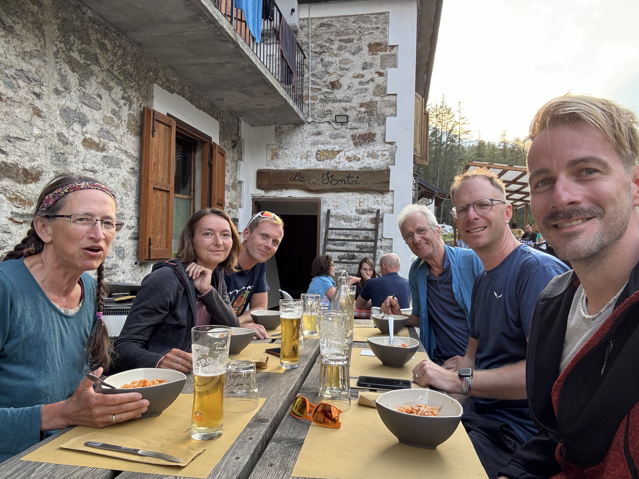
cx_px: 320
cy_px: 240
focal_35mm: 23
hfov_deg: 73.9
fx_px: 425
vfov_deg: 58.9
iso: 64
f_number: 1.9
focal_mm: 2.69
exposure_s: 1/121
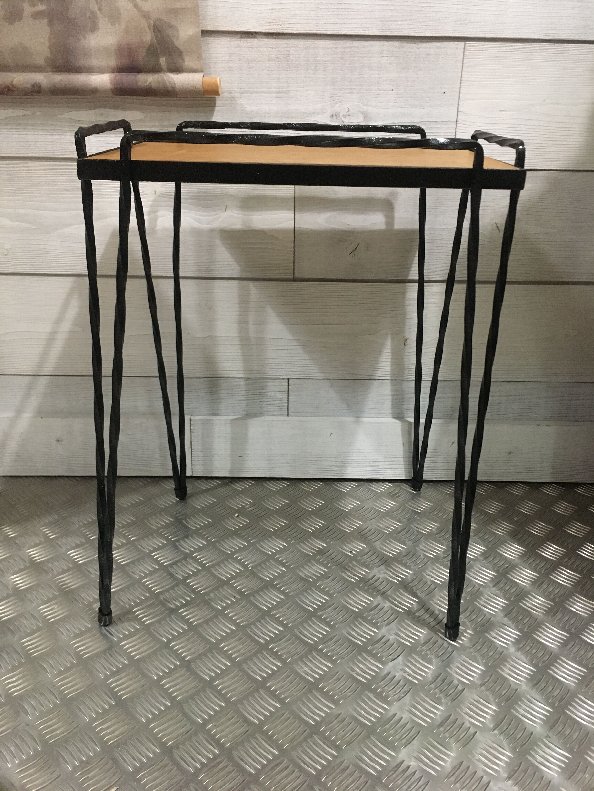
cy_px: 396
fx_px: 664
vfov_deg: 61.7
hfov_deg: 48.2
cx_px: 297
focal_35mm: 29
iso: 200
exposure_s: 1/17
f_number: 2.2
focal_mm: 4.15
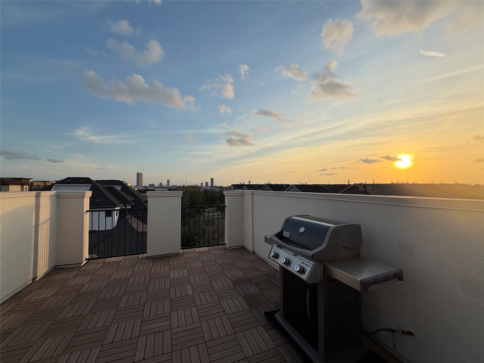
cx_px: 242
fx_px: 196
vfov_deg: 85.7
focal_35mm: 14
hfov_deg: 102.1
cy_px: 182
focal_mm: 2.22
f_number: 2.2
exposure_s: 1/1399
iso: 50
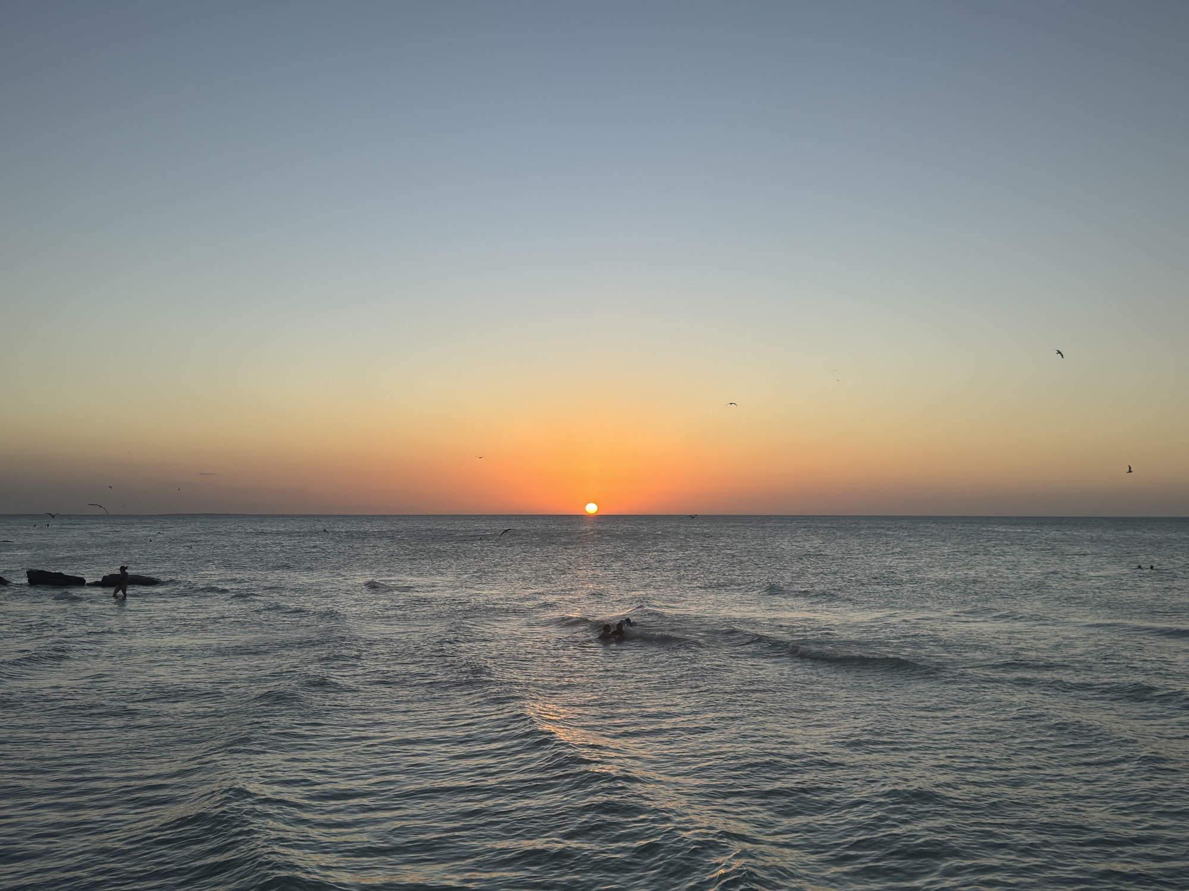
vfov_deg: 38.7
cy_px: 446
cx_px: 594
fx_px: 1271
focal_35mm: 37
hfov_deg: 50.1
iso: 100
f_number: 1.78
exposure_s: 1/3257
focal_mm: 6.76
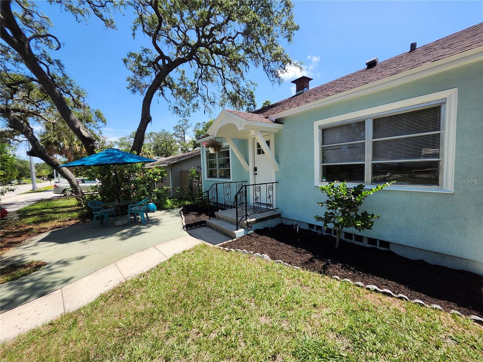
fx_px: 181
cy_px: 181
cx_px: 242
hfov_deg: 106.2
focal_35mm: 13
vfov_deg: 89.9
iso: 40
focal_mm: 1.74
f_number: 2.2
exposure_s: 1/1030
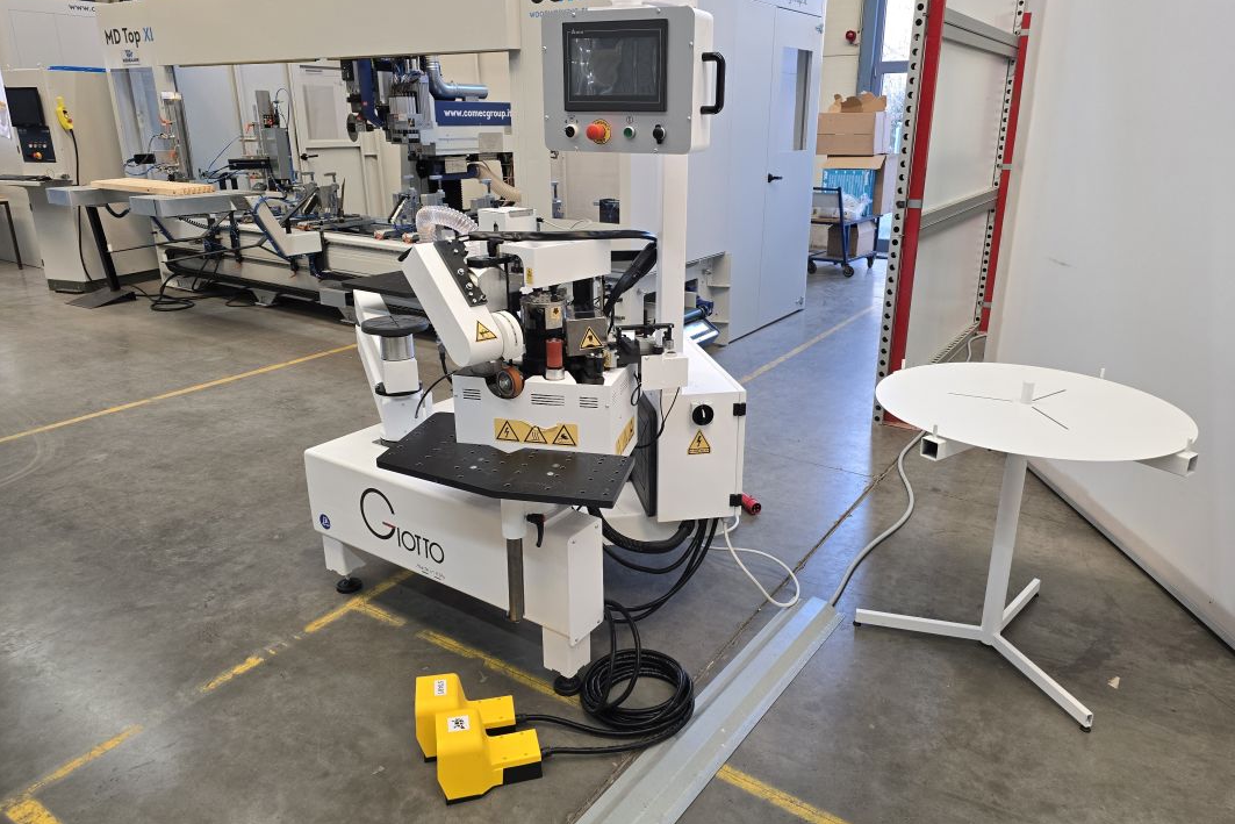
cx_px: 619
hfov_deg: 73.7
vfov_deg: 53.1
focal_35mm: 24
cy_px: 399
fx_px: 823
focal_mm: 6.3
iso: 200
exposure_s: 1/180
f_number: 1.7
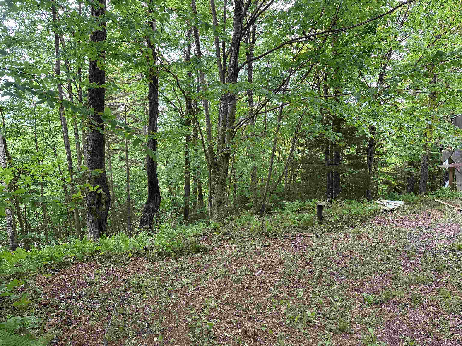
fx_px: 320
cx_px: 231
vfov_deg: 56.8
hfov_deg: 71.6
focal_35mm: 24
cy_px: 173
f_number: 1.78
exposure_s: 1/121
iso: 125
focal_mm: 6.86
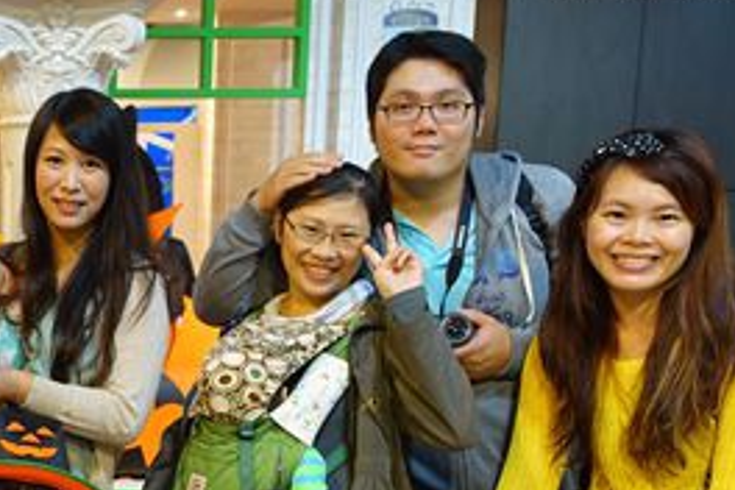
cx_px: -39
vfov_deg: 22.6
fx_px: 1204
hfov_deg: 30.9
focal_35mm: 59
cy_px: 405
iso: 250
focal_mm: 8.8
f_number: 1.8
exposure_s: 1/30
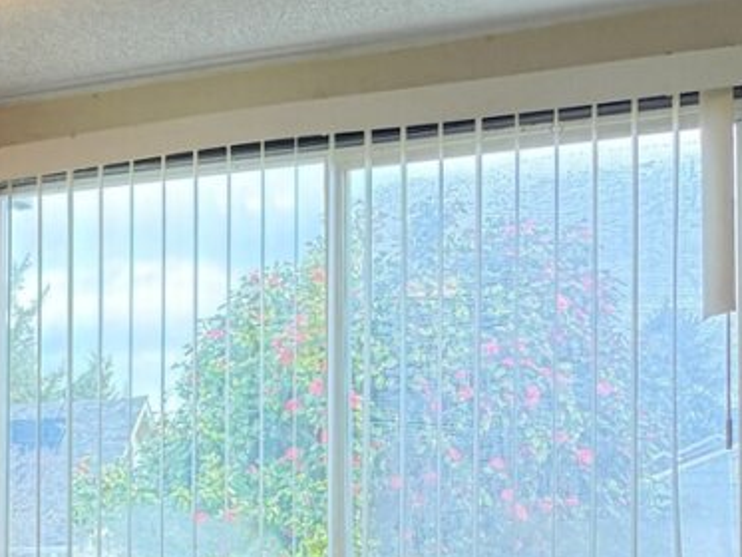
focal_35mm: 90
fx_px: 1930
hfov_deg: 17.5
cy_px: 563
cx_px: -603
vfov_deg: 16.1
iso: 200
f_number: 1.78
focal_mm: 6.76
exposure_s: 1/124
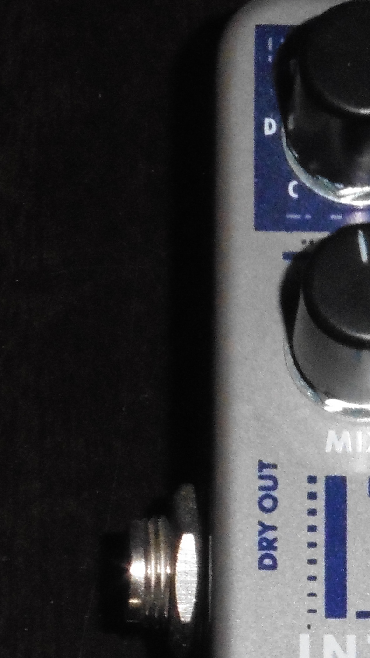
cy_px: 686
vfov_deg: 8.0
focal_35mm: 267
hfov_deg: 4.5
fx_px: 4657
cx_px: 489
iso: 800
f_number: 5
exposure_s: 1/160
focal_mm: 13.3
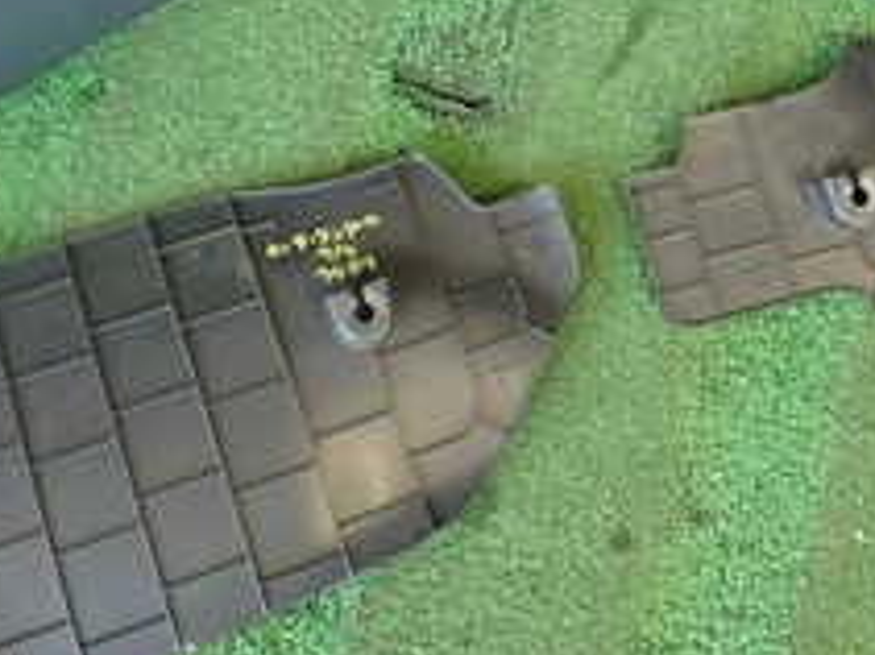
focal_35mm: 71
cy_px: -17
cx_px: 514
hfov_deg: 27.4
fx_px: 1794
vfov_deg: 20.0
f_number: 2
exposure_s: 1/30
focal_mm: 4.5
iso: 250
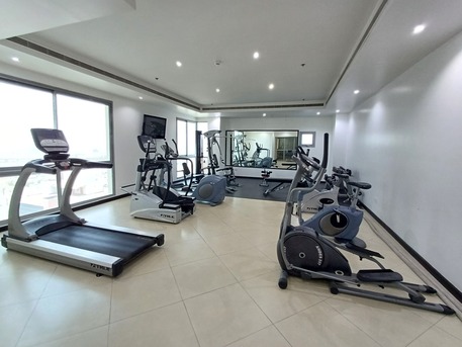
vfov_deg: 78.1
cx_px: 231
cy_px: 174
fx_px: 214
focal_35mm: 16
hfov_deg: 94.5
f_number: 2.2
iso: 250
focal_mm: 1.64
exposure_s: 1/25
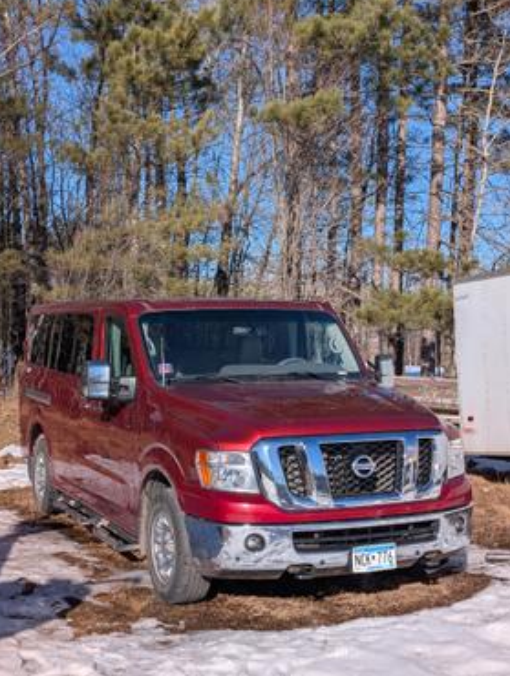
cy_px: 333
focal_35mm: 50
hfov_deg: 29.2
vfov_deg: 38.1
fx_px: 979
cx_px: 255
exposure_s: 1/1577
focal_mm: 6.9
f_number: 1.68
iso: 19
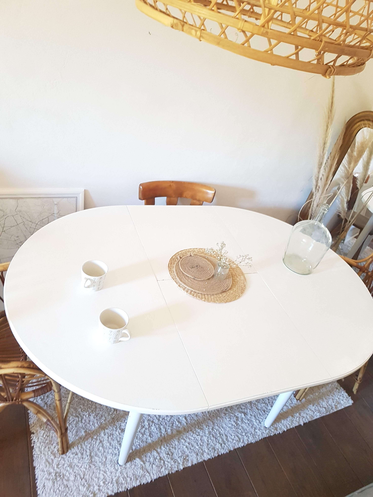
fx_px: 374
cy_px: 248
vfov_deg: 67.3
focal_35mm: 26
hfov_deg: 53.1
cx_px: 186
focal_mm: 4.2
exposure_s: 1/10
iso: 250
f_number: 1.7
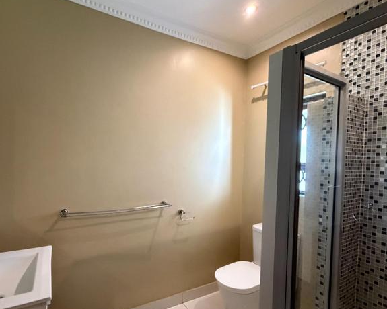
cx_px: 172
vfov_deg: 70.8
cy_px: 166
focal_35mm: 19
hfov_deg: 83.0
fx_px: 218
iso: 1250
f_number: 2.2
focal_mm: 2.22
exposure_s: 1/48
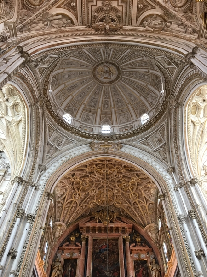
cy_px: 138
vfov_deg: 61.7
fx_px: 231
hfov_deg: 48.2
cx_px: 104
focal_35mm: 29
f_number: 2.2
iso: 50
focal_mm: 4.15
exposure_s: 1/33
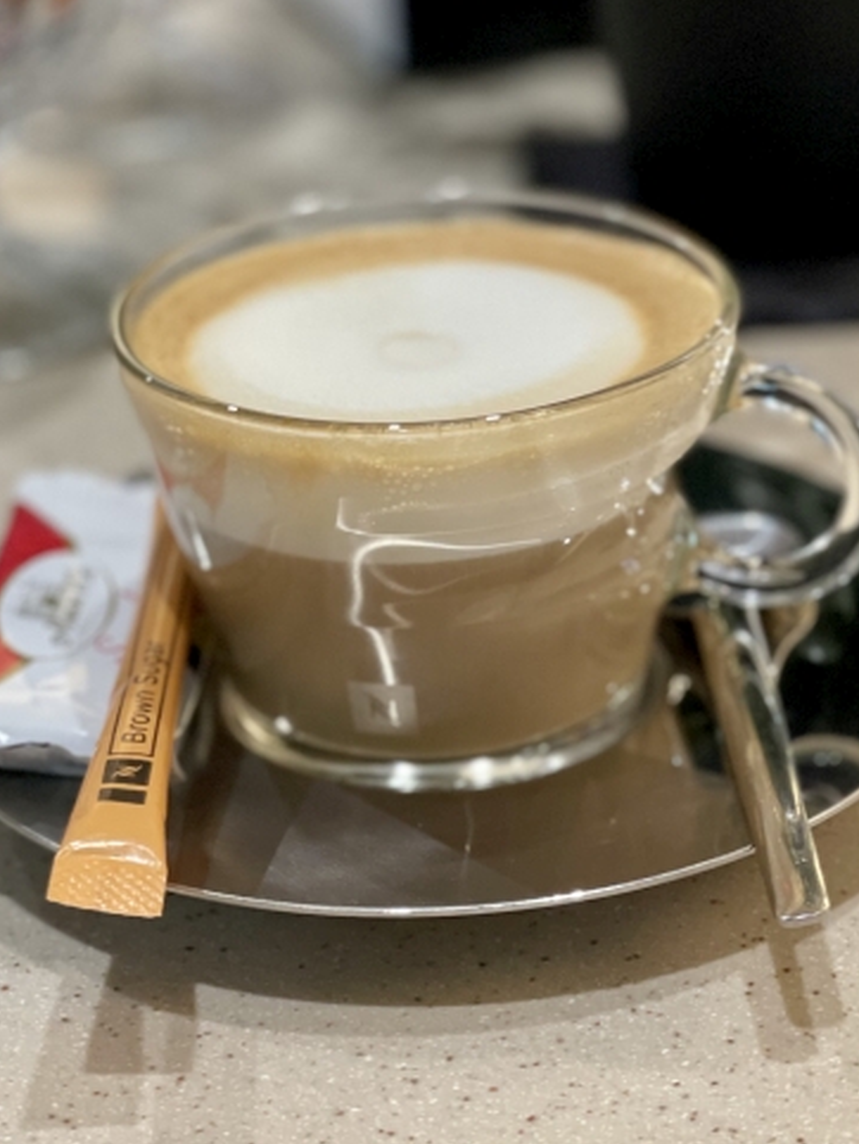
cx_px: 477
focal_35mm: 92
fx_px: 3041
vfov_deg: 21.3
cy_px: 519
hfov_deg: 16.1
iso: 200
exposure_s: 1/33
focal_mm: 6
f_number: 2
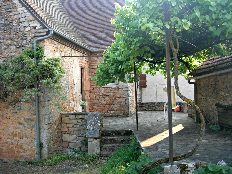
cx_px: 116
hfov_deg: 49.0
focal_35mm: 38
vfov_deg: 37.7
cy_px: 87
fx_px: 255
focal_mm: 7.8
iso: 64
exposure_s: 1/116
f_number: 2.8
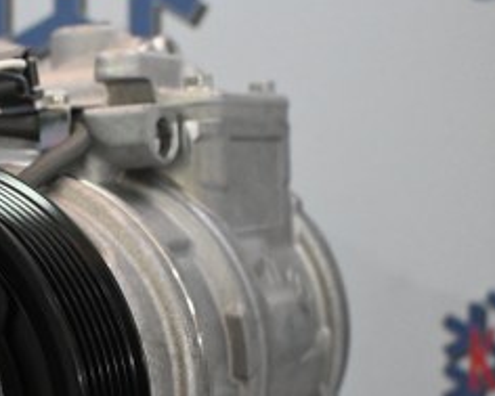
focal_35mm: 82
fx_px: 1205
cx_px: 50
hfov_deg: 22.7
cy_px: 331
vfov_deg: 18.5
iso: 4500
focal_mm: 23
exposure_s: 1/60
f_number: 4.2
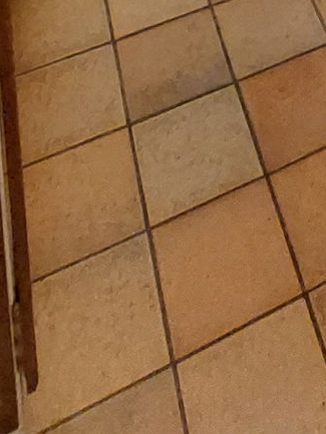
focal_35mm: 64
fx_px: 803
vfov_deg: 15.1
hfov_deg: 21.1
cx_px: 408
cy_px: -617
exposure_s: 1/33
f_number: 2.2
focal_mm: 1.74
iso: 400
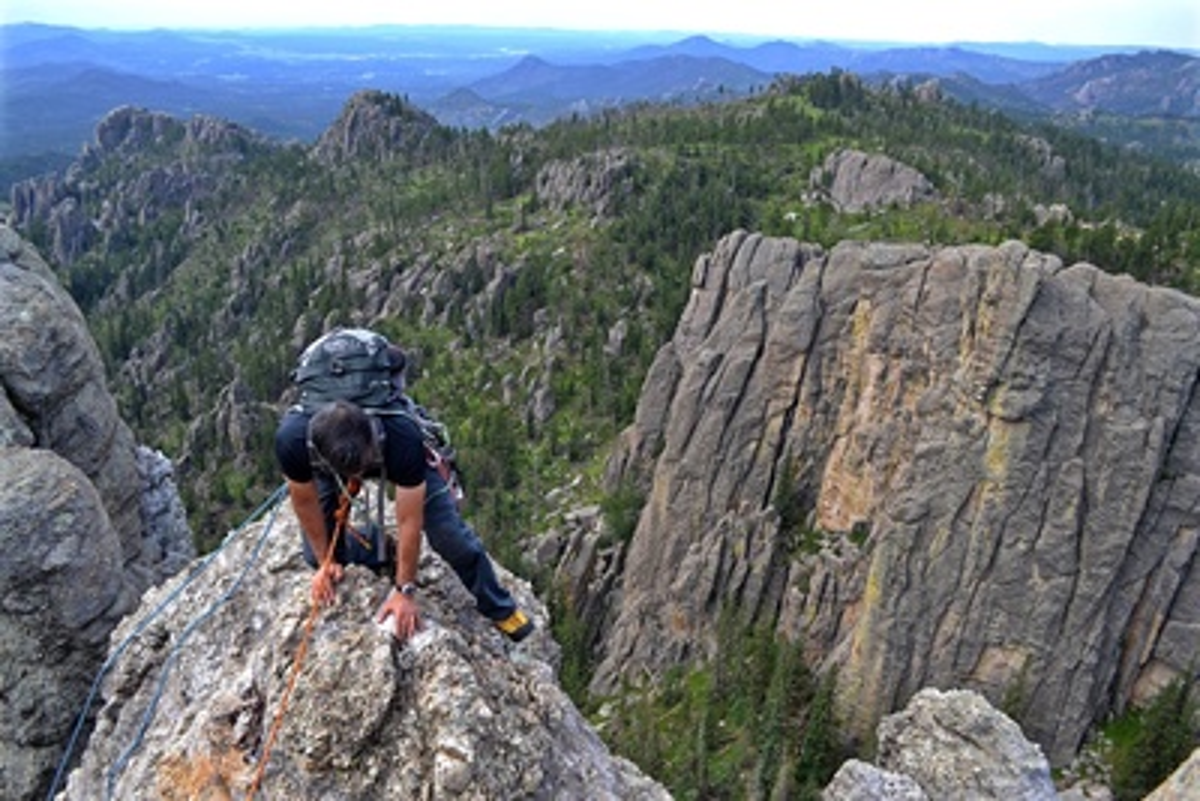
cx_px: 600
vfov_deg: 48.0
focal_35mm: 27
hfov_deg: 67.4
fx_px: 900
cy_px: 400
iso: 400
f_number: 4.5
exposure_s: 1/1000
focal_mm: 18
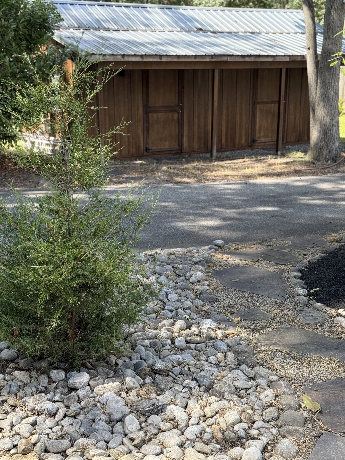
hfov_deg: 30.3
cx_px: 172
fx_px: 638
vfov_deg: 39.7
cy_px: 230
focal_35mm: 48
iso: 100
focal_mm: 6.76
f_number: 1.78
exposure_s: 1/527
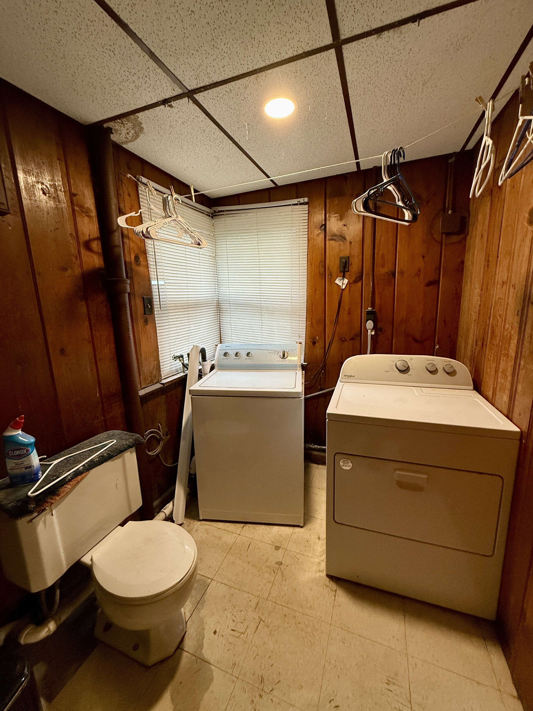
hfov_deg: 85.7
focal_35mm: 14
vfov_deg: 102.1
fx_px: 287
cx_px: 266
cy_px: 356
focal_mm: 2.22
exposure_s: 1/120
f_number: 2.2
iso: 320
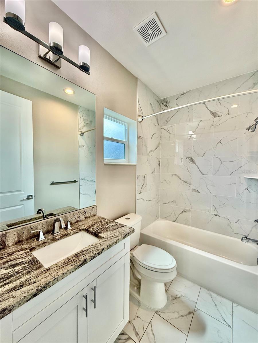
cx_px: 129
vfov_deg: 102.1
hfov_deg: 85.7
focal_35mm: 14
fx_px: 139
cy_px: 172
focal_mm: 2.22
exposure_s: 1/120
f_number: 2.2
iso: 80
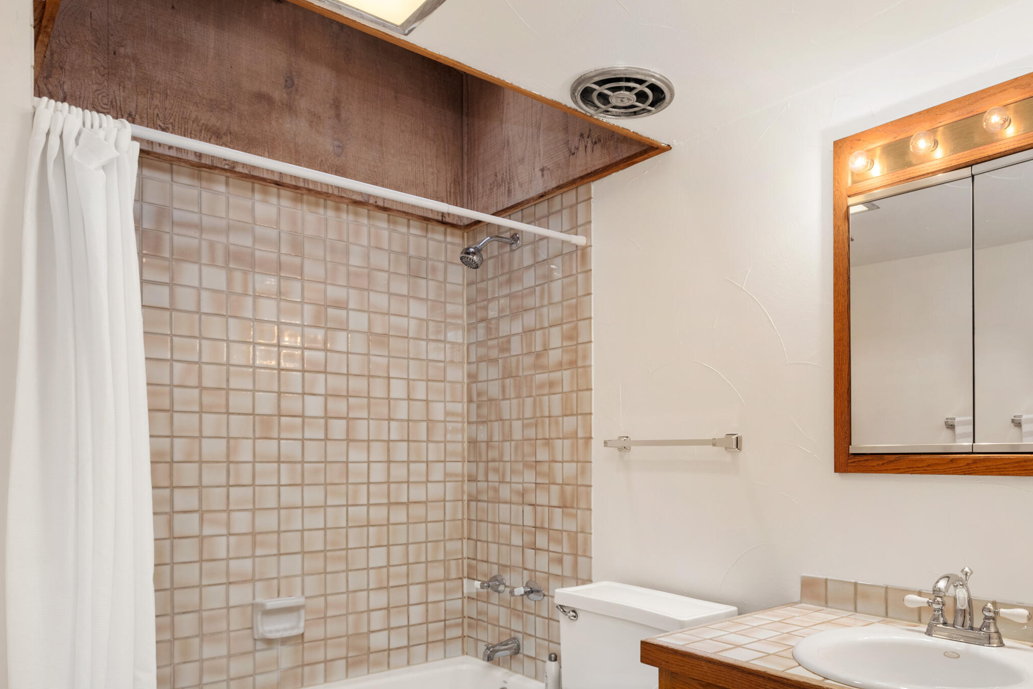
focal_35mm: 28
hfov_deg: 64.8
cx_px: 621
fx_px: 804
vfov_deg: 45.9
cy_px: 444
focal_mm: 19
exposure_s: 1/10
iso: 320
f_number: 7.1
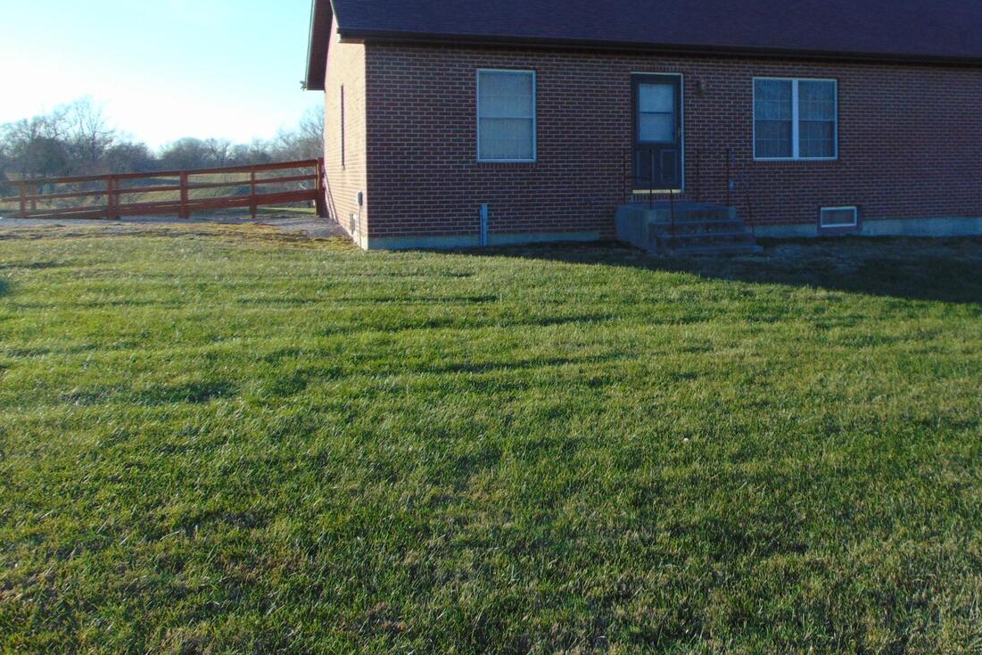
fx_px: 927
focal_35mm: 34
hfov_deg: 55.0
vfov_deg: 38.1
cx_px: 629
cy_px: 178
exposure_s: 1/640
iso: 100
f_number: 3
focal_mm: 4.5
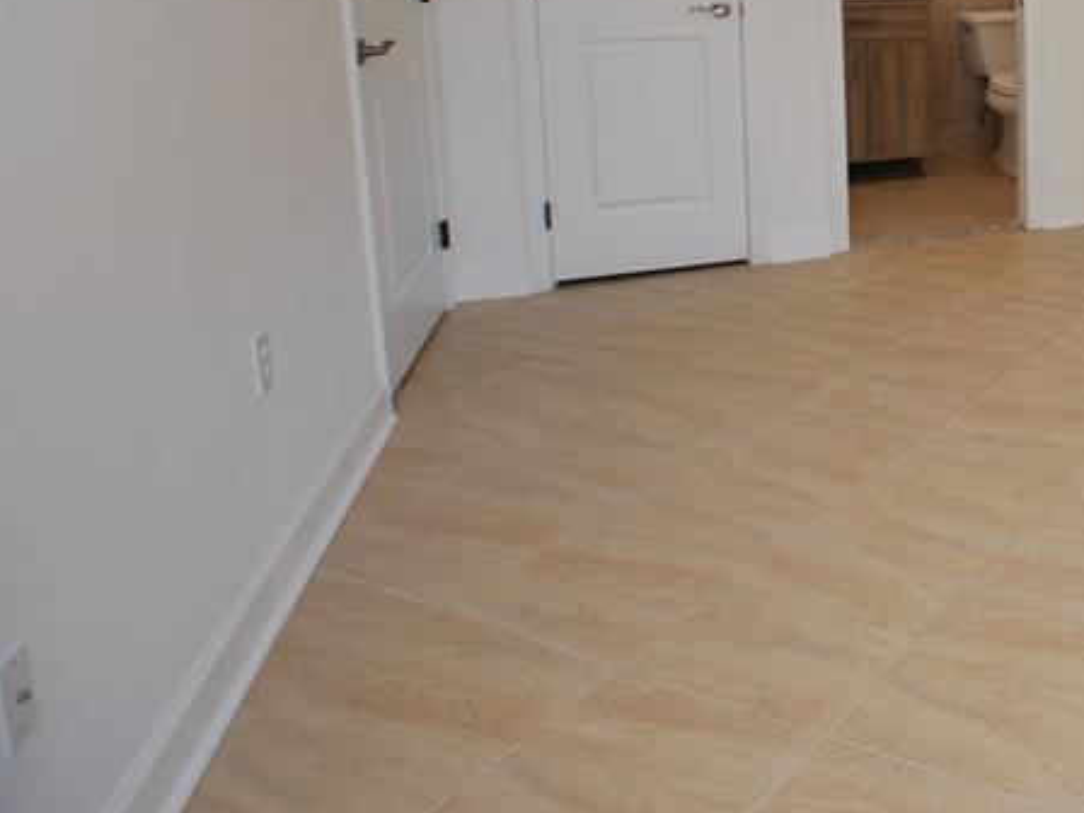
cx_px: 1217
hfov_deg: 42.3
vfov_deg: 38.6
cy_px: 18
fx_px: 1033
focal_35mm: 33
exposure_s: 1/60
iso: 100
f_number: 3.5
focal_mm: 10
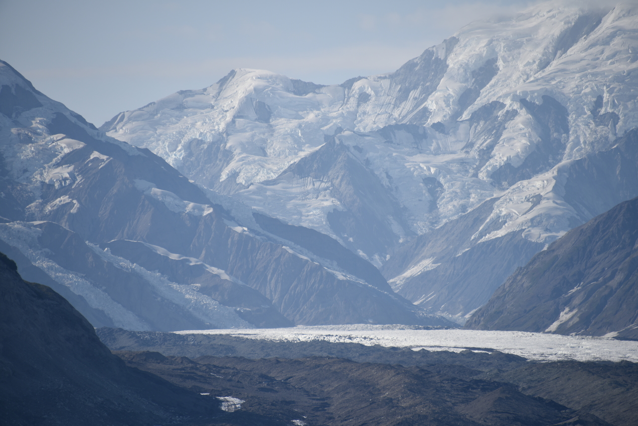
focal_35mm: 300
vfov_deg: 4.6
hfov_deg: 6.9
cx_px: 319
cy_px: 213
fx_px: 5318
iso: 100
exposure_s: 1/640
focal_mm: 300
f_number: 7.1
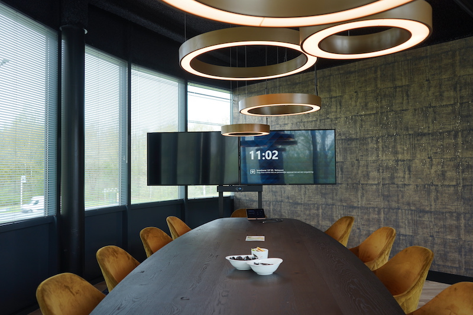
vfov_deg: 44.9
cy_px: 158
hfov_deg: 63.7
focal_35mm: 29
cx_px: 236
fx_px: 381
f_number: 4
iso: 160
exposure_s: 1/60
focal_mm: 29
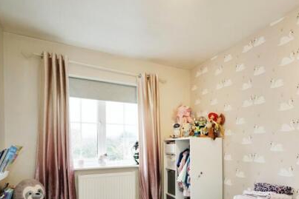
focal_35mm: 26
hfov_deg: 67.4
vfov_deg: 47.3
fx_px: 216
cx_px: 200
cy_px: 155
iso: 2000
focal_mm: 16
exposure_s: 1/25
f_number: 7.1
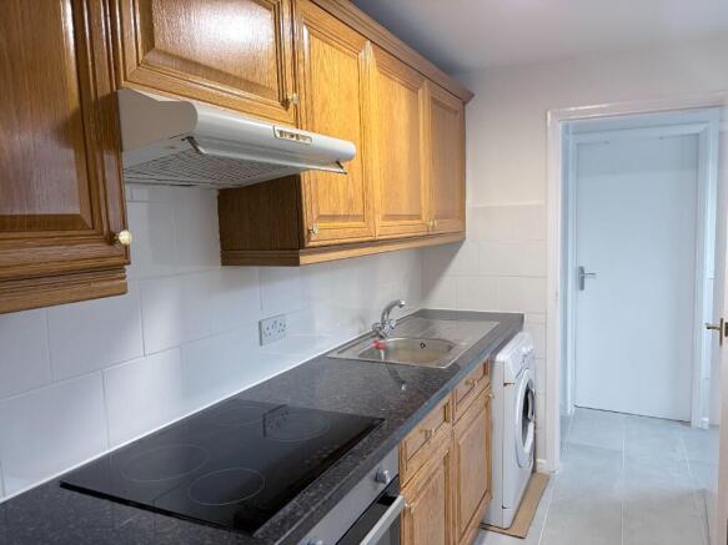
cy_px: 272
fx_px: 547
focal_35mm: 26
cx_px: 364
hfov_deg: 67.3
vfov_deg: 53.0
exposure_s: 1/50
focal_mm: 5.96
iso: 64
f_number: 1.6
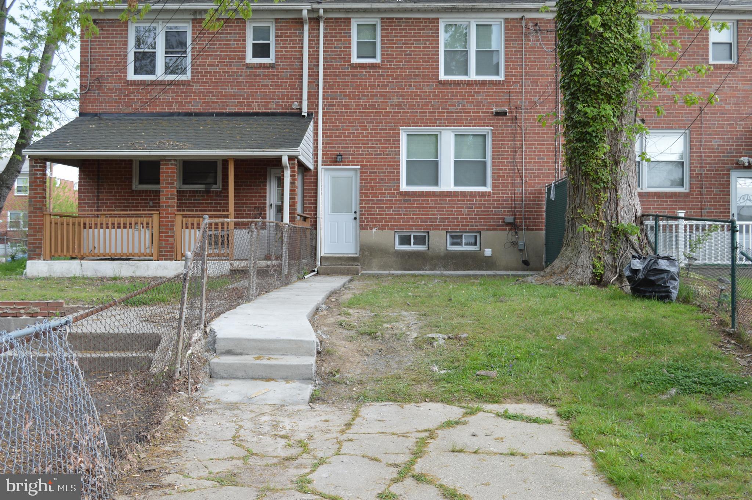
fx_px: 814
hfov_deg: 49.6
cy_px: 250
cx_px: 376
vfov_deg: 34.1
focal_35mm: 39
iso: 400
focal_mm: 26
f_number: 5.6
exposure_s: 1/125
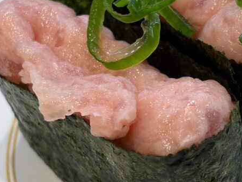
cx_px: 161
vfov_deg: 12.5
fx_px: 825
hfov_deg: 16.7
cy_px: 84
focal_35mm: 118
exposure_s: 1/100
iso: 40
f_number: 1.6
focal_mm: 5.96
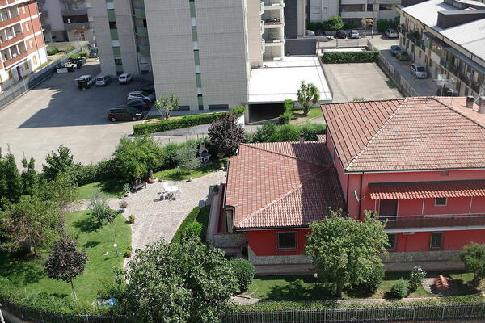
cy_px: 162
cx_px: 242
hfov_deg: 53.1
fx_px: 485
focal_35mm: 36
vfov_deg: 36.9
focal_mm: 24.38
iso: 100
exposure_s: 1/250
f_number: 5.6
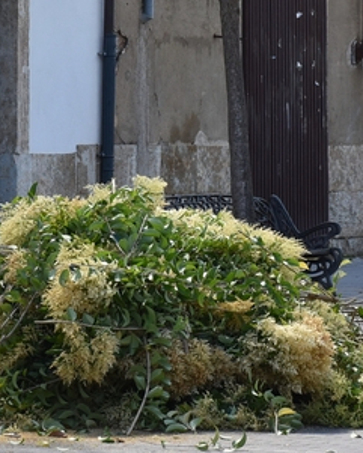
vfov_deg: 5.1
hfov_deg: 4.1
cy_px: 72
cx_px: 92
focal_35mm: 379
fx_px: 5087
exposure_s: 1/250
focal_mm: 90
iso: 400
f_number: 8
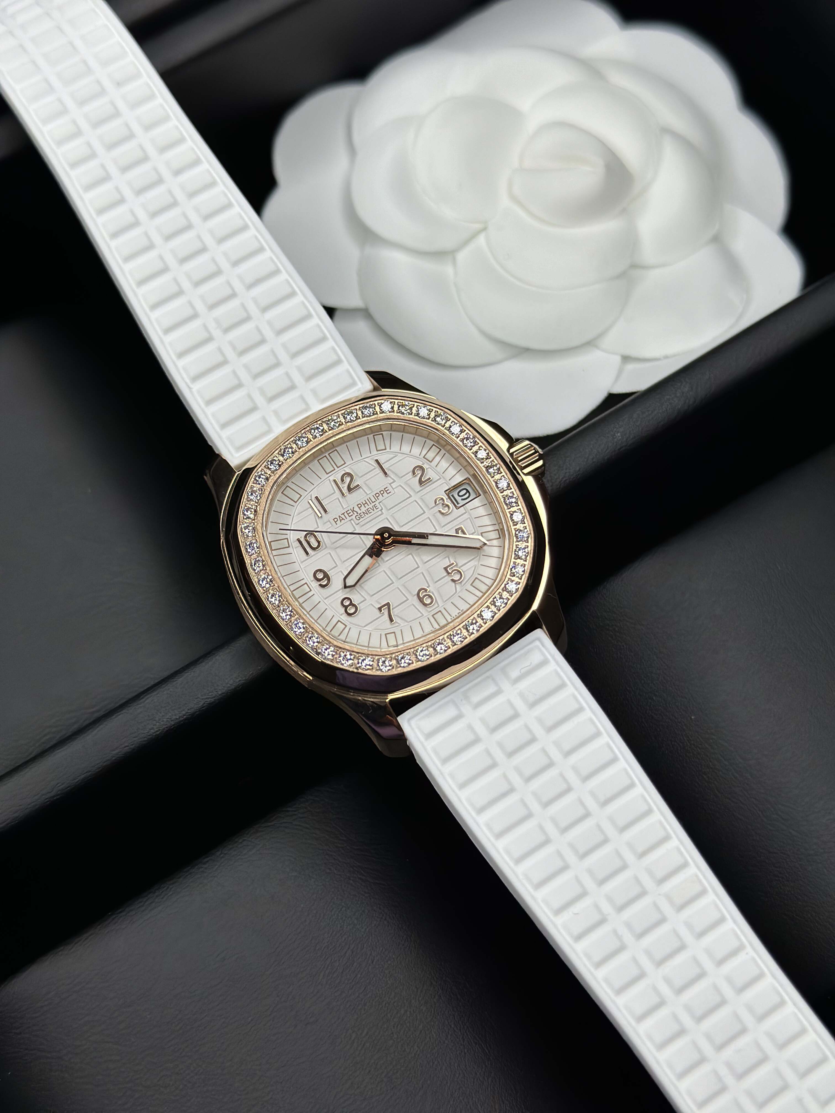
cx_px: 418
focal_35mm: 48
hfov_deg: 30.3
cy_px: 556
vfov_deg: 39.7
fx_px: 1544
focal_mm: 6.86
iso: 80
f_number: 1.78
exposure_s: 1/729
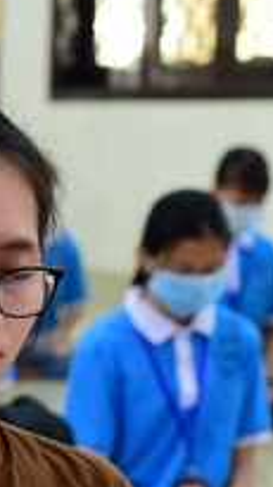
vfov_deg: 11.0
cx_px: -36
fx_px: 2489
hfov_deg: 6.2
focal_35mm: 193
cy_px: 506
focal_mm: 58
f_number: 4.5
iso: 1250
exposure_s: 1/40
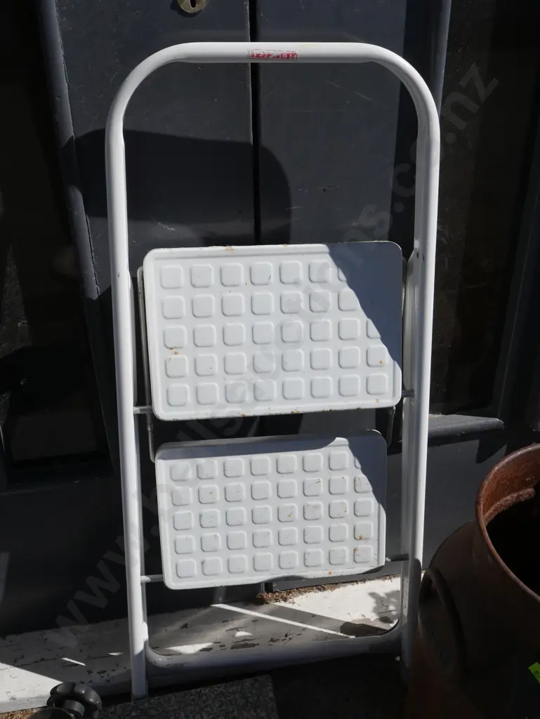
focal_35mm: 34
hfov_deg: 41.8
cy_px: 360
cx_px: 270
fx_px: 707
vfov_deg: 53.9
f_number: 10
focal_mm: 17
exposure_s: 1/640
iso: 200
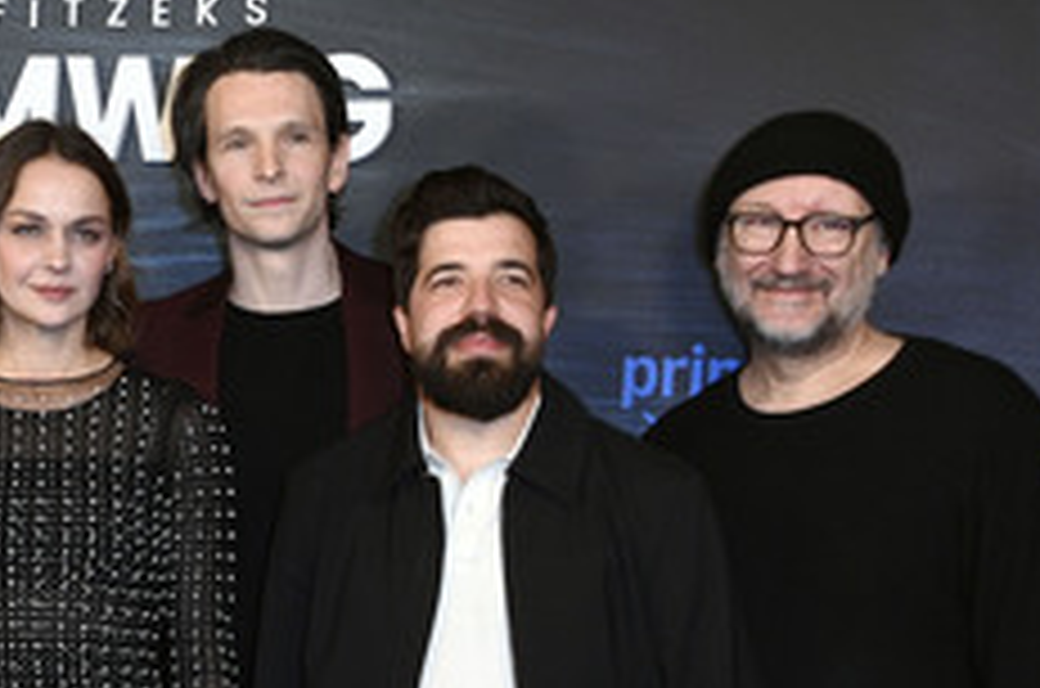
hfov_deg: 23.2
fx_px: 2479
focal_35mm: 86
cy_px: 621
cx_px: 142
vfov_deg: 15.6
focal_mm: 44
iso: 1600
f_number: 6.3
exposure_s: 1/250
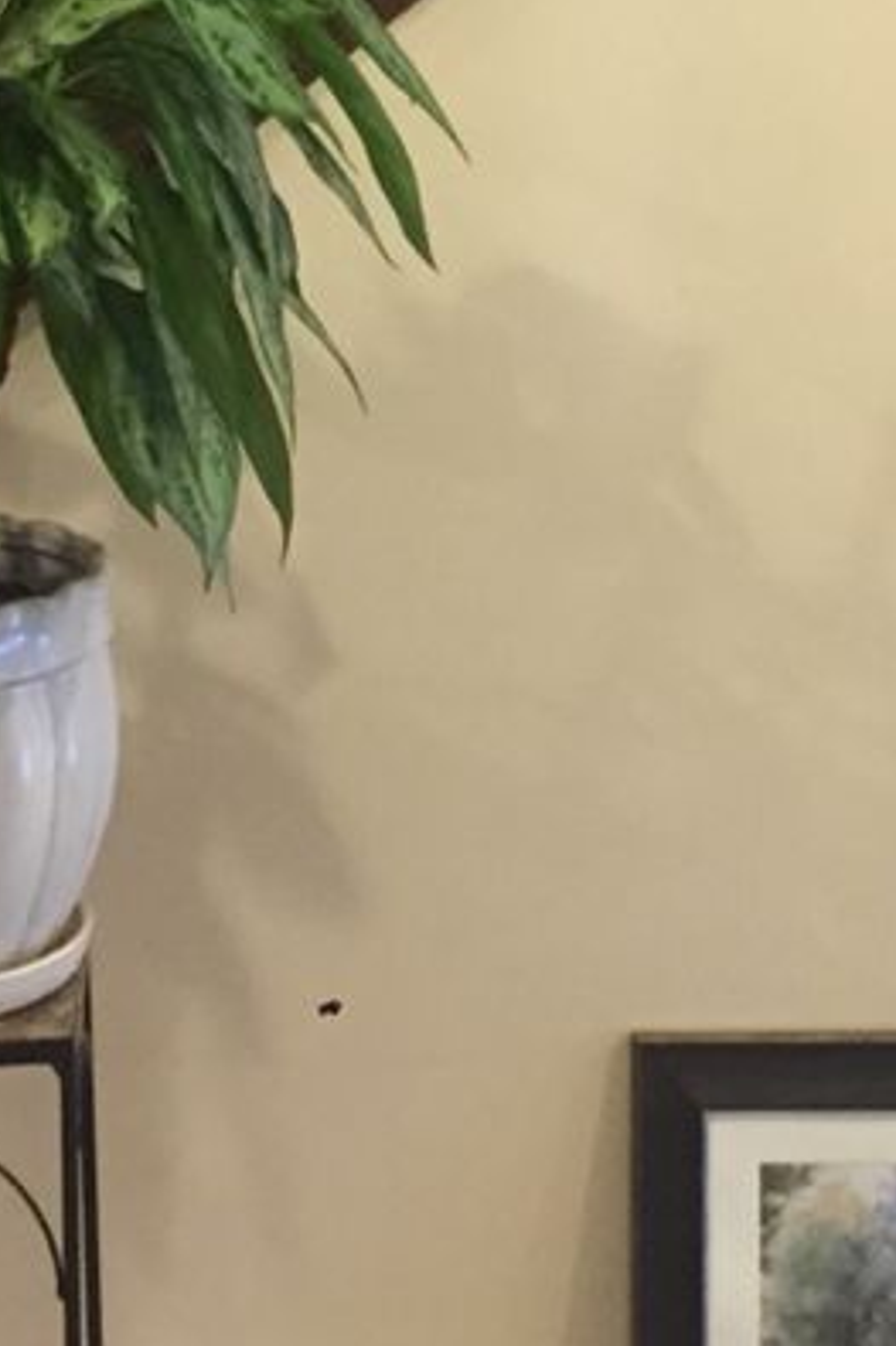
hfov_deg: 12.8
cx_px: 504
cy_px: 358
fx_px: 3998
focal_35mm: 107
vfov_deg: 19.0
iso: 250
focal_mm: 4.15
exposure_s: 1/24
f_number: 2.2
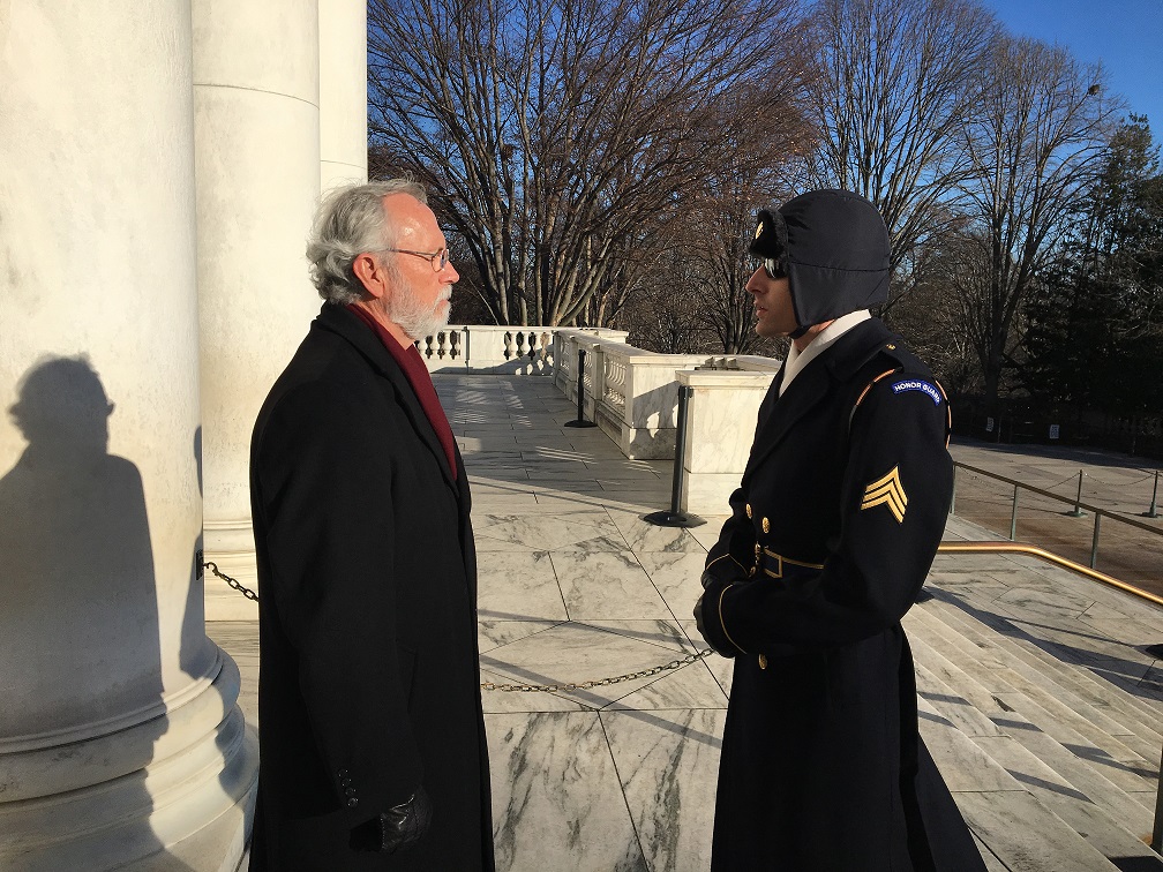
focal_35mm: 29
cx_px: 582
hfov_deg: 61.7
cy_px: 436
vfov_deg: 48.2
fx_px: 974
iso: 25
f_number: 2.2
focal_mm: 4.15
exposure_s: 1/2959
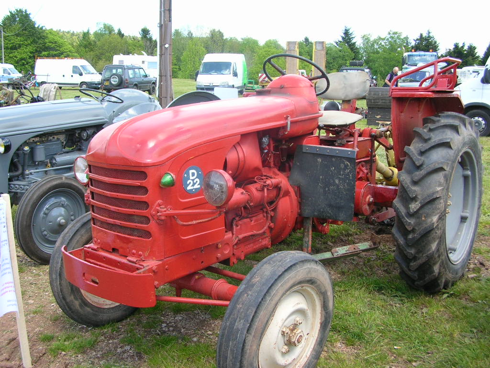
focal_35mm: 35
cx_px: 245
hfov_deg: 52.6
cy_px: 184
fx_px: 495
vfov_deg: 40.7
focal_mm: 5.8
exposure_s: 1/186
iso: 50
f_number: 2.8
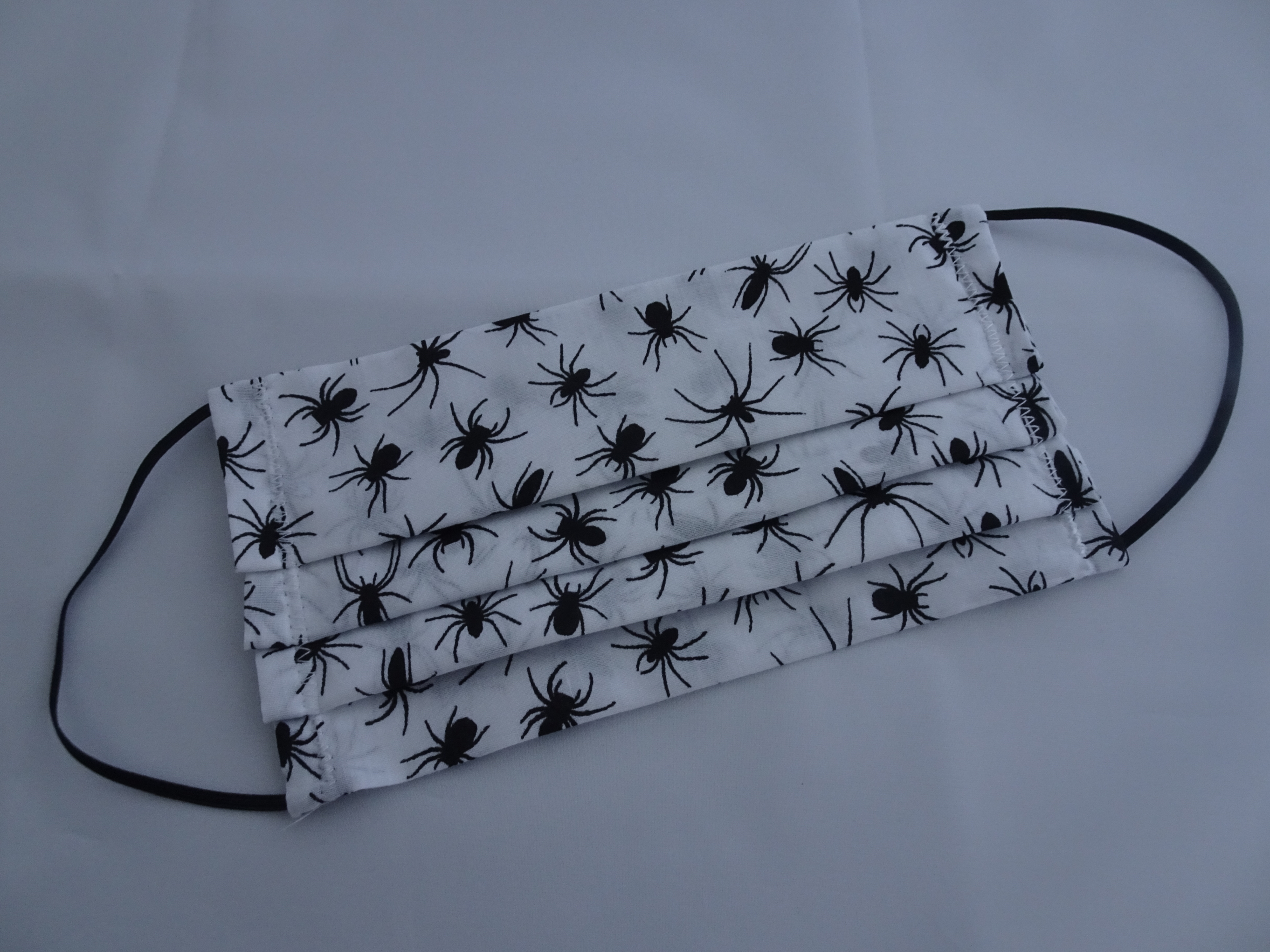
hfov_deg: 71.6
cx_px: 635
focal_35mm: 24
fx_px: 881
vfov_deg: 56.8
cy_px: 476
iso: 800
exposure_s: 1/30
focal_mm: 4.1
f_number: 3.5
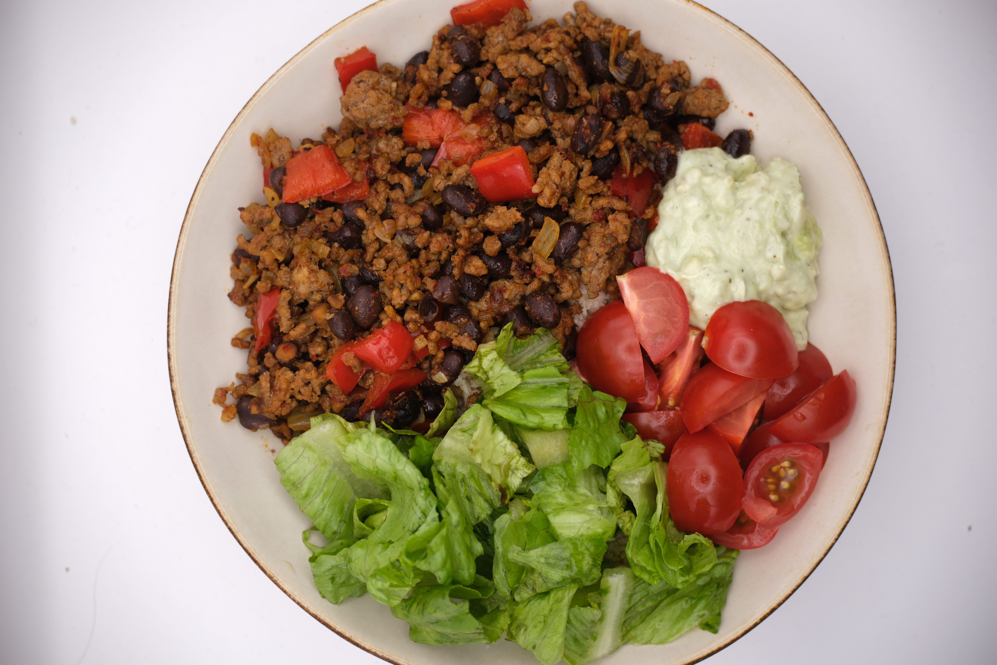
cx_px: 498
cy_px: 332
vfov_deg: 32.6
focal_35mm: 41
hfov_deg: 47.4
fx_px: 1135
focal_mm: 27
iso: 64
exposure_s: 1/56
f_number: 3.2
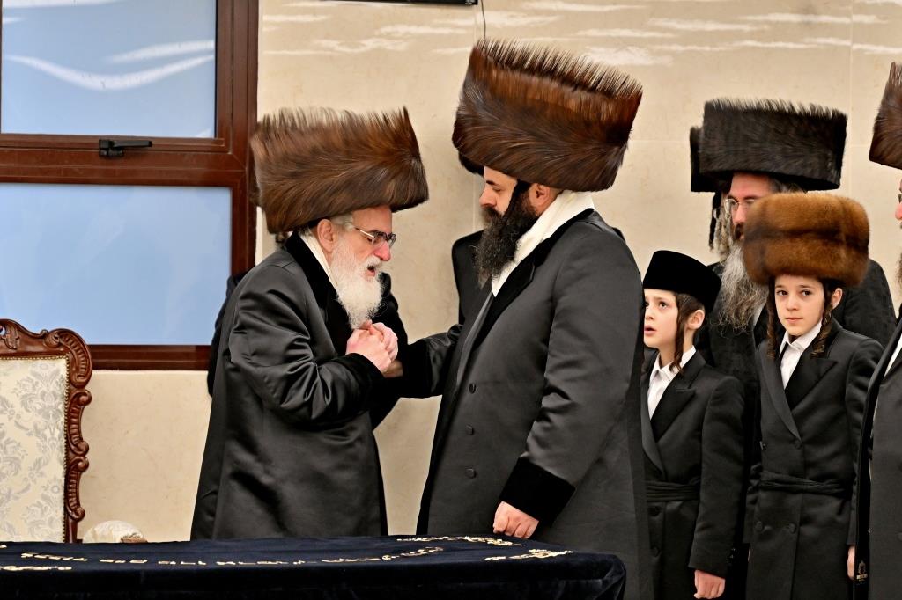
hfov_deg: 14.3
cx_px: 451
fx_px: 3607
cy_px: 300
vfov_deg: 9.5
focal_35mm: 144
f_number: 4
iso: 640
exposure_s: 1/400
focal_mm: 96
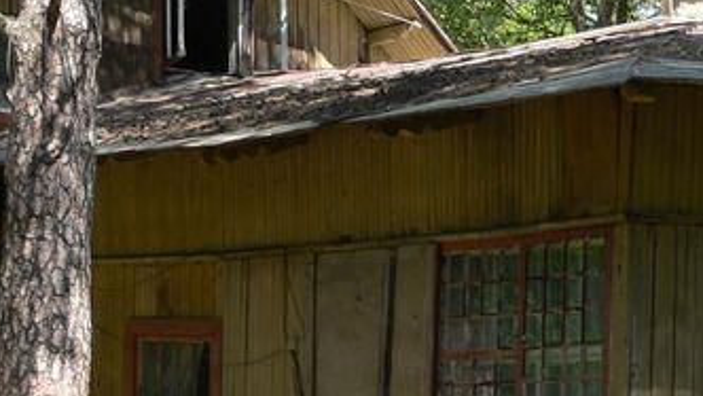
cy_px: 460
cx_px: 576
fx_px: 1958
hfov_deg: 20.1
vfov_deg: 11.3
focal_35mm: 105
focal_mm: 6.6
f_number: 4
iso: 80
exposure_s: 1/125
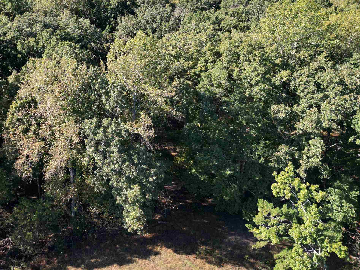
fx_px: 406
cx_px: 91
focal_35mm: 39
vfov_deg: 36.5
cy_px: 90
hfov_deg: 46.2
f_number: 1.7
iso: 100
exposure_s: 1/1250
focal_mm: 6.72
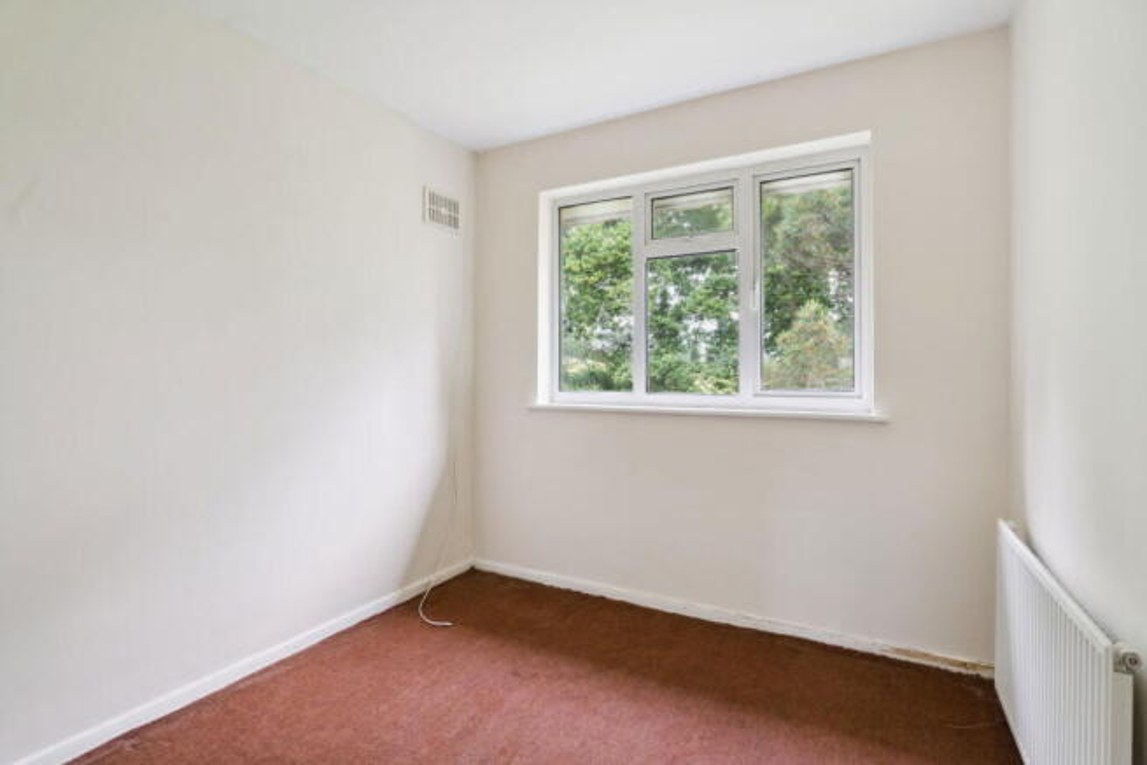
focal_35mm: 16
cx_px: 574
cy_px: 382
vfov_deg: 73.8
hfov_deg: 96.7
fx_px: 510
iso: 640
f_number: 5.6
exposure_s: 1/25
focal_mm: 16
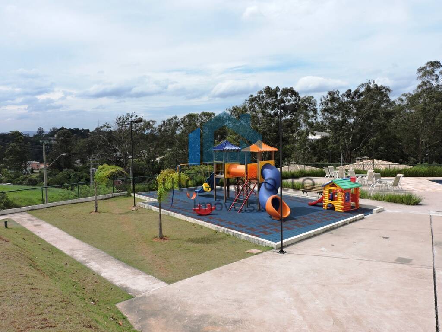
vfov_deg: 46.8
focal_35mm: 30
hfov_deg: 60.0
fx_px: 383
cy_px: 166
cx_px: 221
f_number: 3.1
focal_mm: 5.4
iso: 100
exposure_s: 1/1250
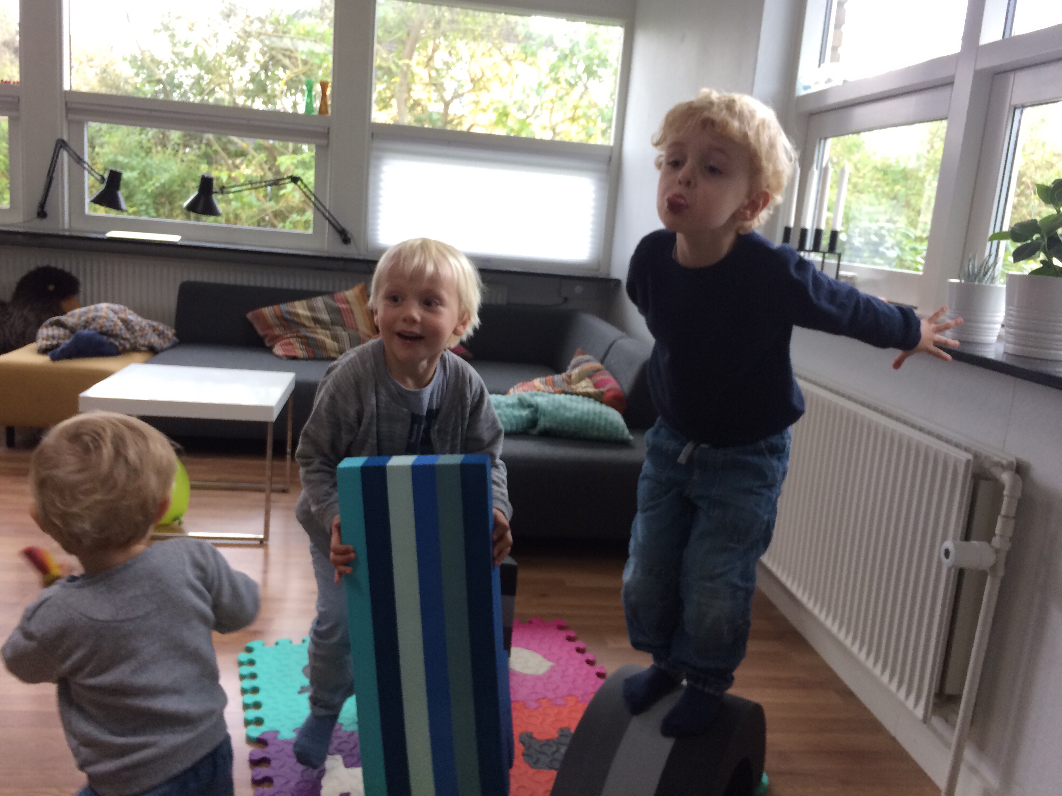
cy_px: 398
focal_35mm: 29
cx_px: 531
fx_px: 890
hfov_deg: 61.7
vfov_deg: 48.2
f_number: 2.2
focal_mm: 4.15
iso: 50
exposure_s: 1/33
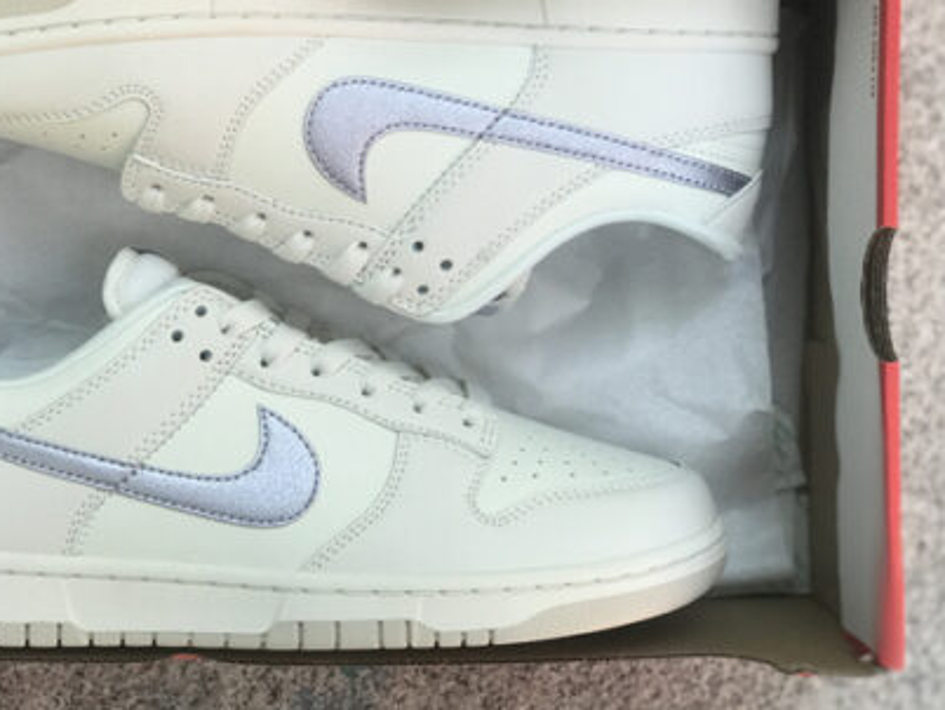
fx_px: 2322
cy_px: 266
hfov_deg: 22.9
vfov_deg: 17.4
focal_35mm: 85
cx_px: 339
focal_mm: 6.6
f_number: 2.8
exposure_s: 1/100
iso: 32
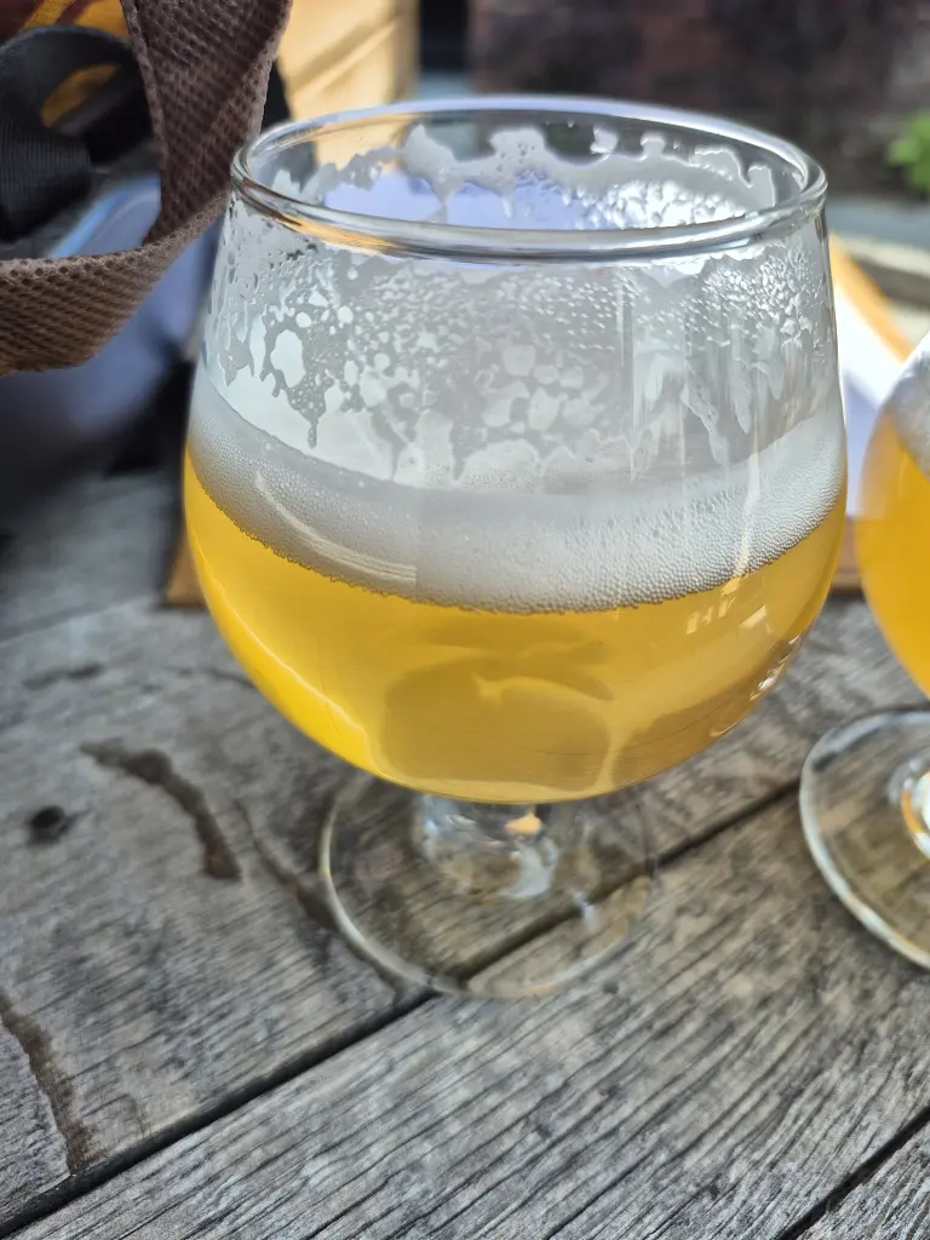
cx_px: 465
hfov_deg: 58.9
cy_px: 620
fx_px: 824
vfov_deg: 73.9
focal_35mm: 23
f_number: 1.8
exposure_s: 1/357
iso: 25
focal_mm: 5.4
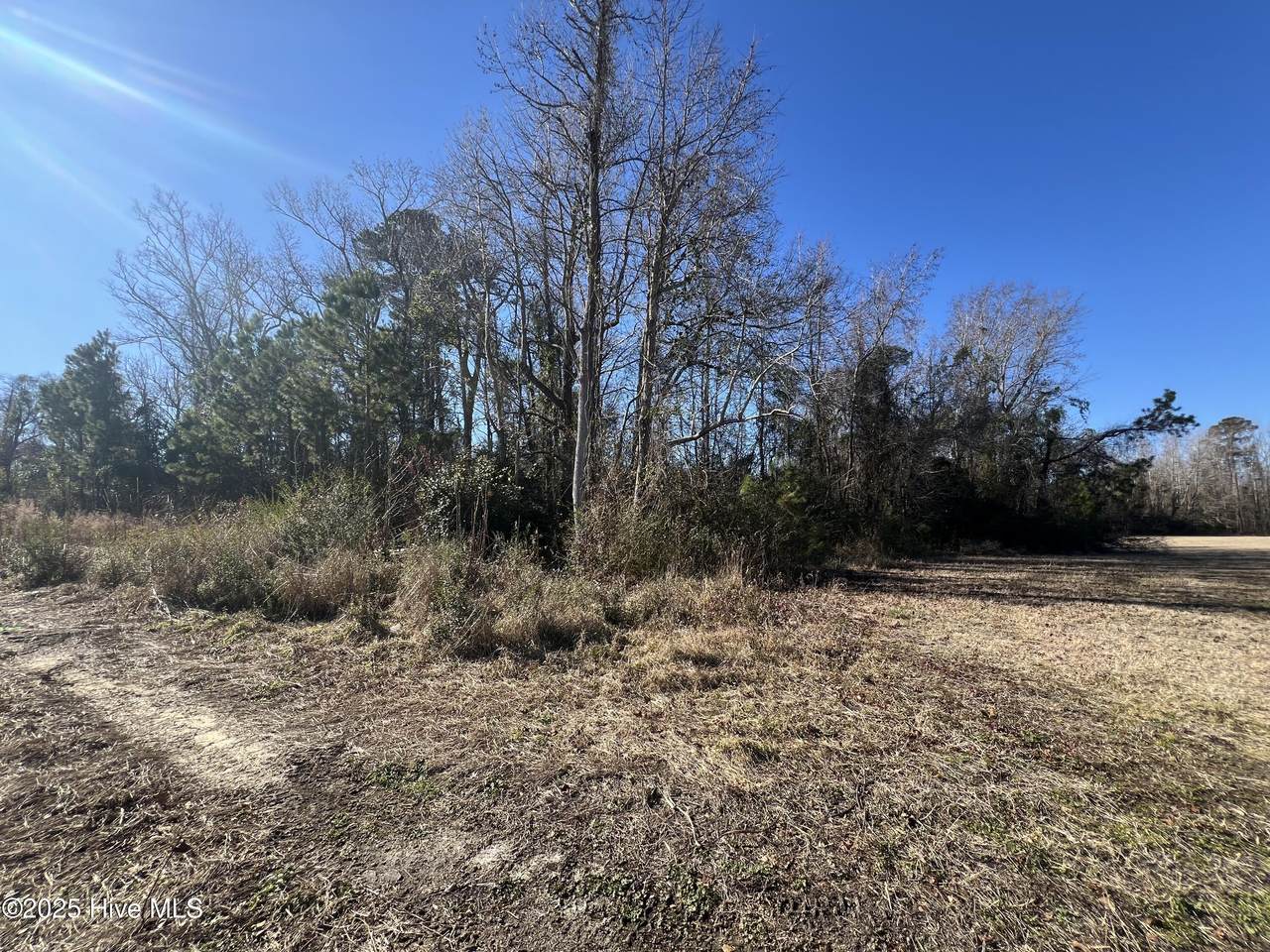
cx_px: 635
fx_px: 477
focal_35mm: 13
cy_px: 476
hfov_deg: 106.2
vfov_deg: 89.9
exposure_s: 1/595
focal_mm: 1.57
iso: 32
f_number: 1.8
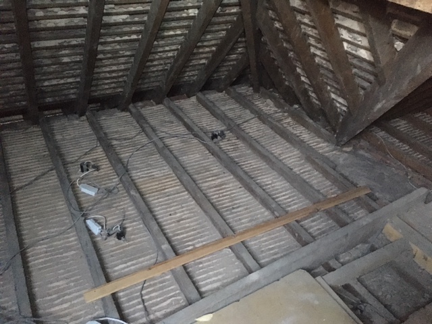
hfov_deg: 61.7
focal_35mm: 29
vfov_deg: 48.2
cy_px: 162
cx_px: 216
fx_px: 362
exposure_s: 1/17
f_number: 2.2
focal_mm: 4.15
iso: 1250
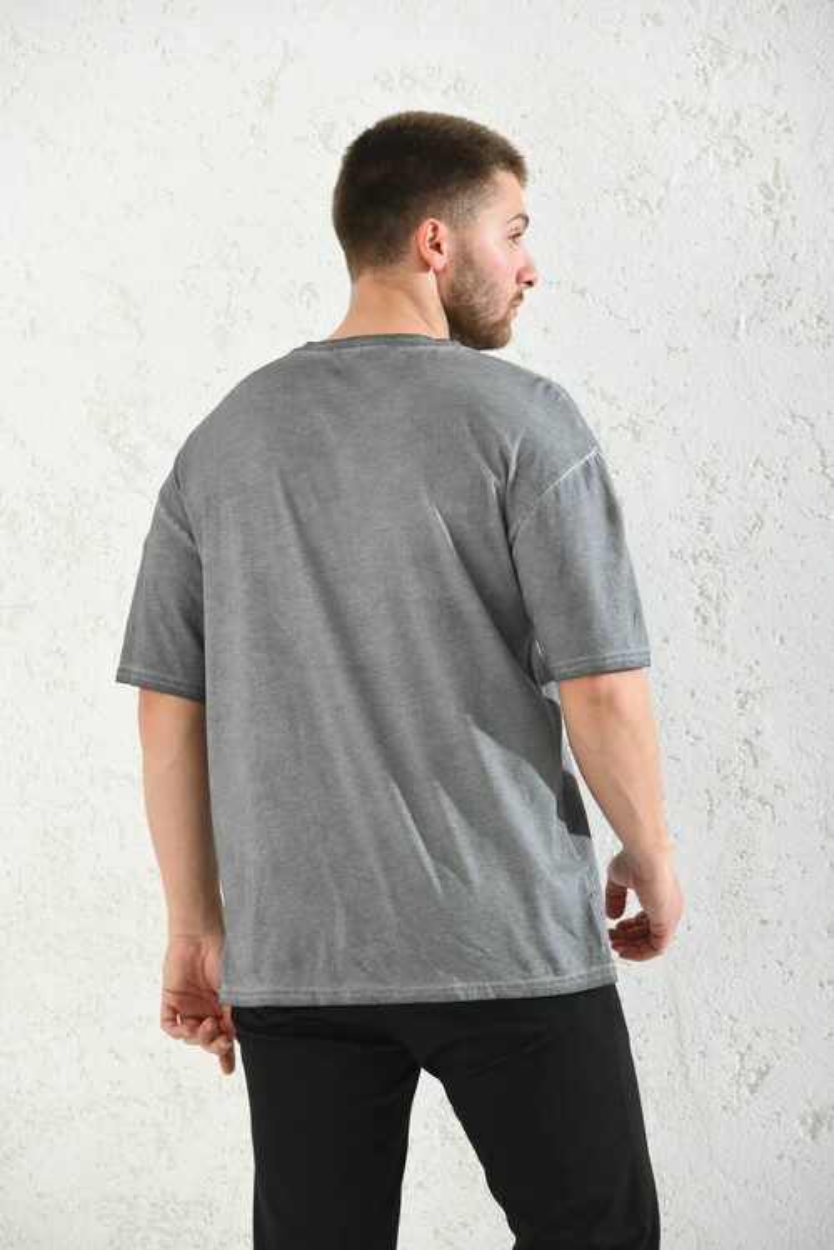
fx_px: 5907
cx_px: 417
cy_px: 625
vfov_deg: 12.1
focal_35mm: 170
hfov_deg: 8.1
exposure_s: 1/160
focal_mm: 170
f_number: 7.1
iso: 125
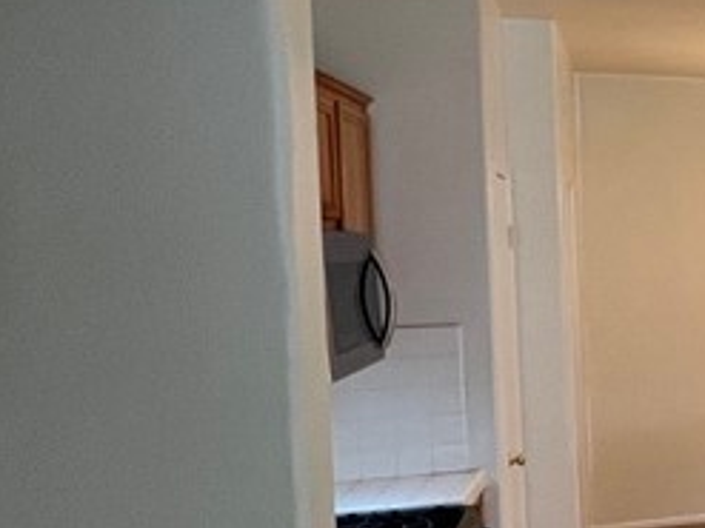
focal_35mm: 54
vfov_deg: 27.0
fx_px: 1099
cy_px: 283
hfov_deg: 22.8
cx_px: 1224
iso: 250
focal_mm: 1.57
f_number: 1.8
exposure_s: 1/60
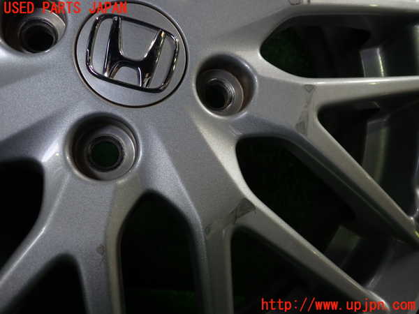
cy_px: 157
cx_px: 210
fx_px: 363
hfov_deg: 60.0
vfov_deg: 46.8
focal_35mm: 30
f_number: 2.3
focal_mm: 5.4
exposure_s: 1/80
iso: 100
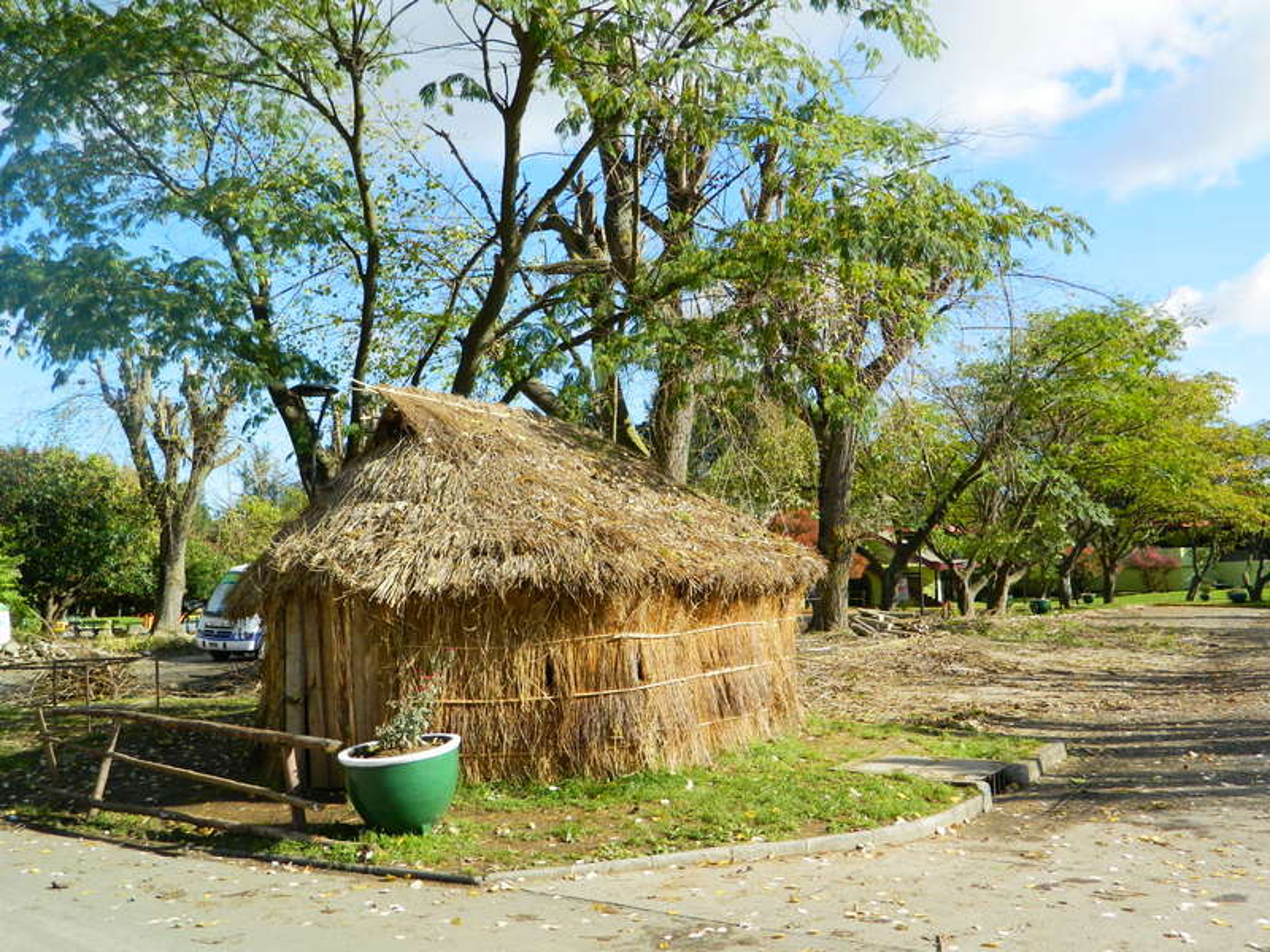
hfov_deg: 58.4
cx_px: 635
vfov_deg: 45.4
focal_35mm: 31
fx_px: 1137
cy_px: 476
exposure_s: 1/640
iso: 80
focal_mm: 5.6
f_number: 3.2
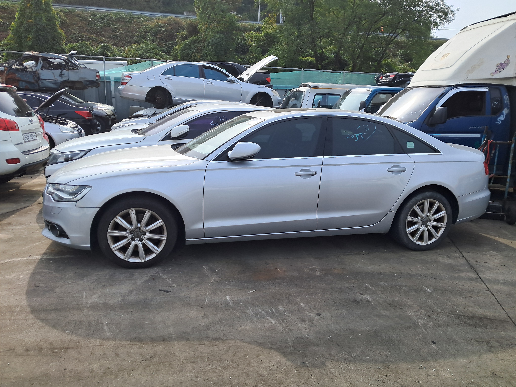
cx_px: 258
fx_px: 402
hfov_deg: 65.3
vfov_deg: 51.4
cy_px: 194
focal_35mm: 27
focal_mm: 4
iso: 50
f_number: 1.8
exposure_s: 1/668
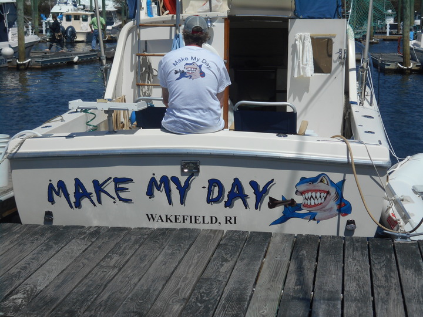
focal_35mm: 75
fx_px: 916
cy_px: 158
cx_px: 212
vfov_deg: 19.6
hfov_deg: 26.0
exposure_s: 1/1000
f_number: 5.8
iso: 80
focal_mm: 13.5
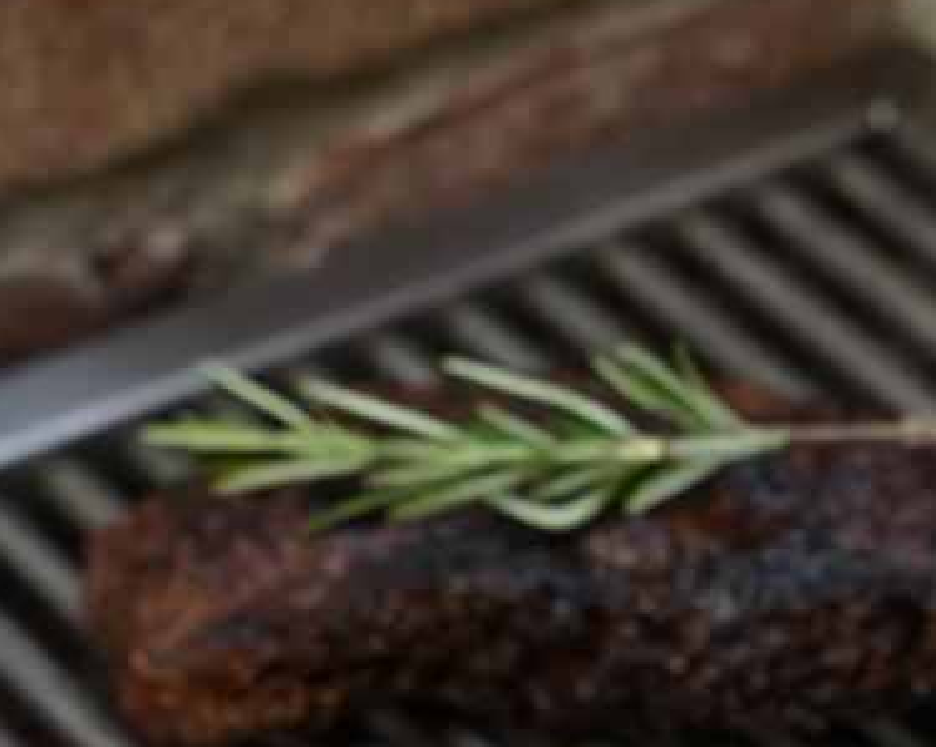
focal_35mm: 289
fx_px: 8011
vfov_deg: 5.3
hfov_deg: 6.7
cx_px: 871
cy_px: 1090
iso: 500
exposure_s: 1/125
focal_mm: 59.9
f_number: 3.5
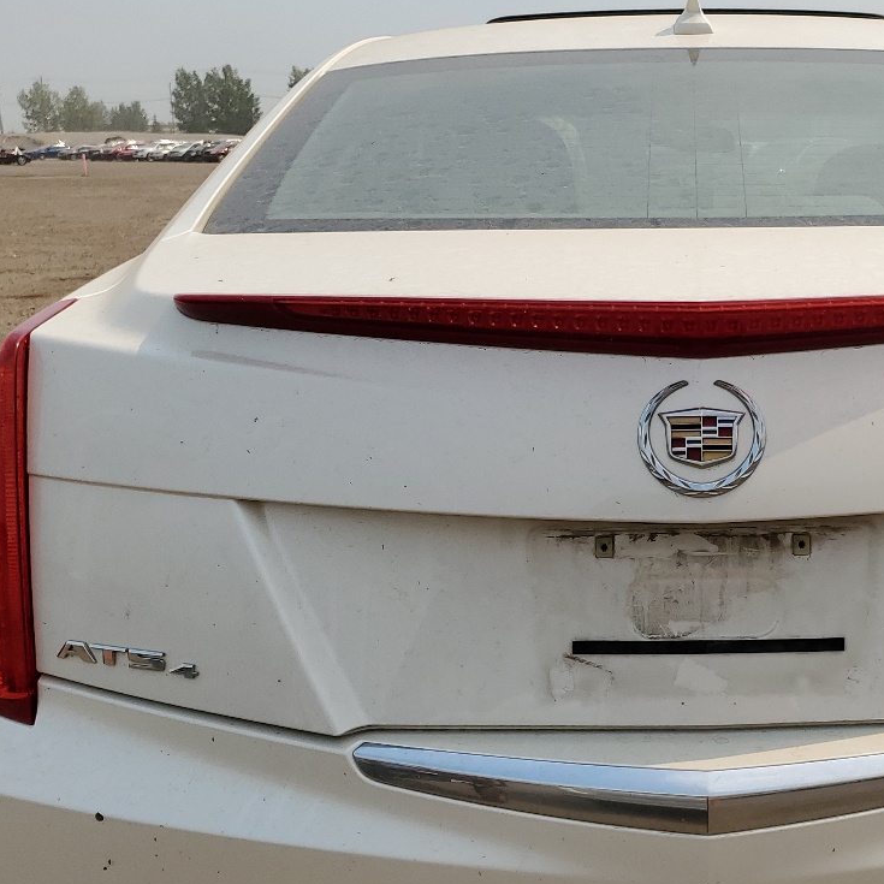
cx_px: 708
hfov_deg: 33.1
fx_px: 1445
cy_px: 553
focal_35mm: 50
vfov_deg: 33.9
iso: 50
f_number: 1.5
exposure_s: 1/5000
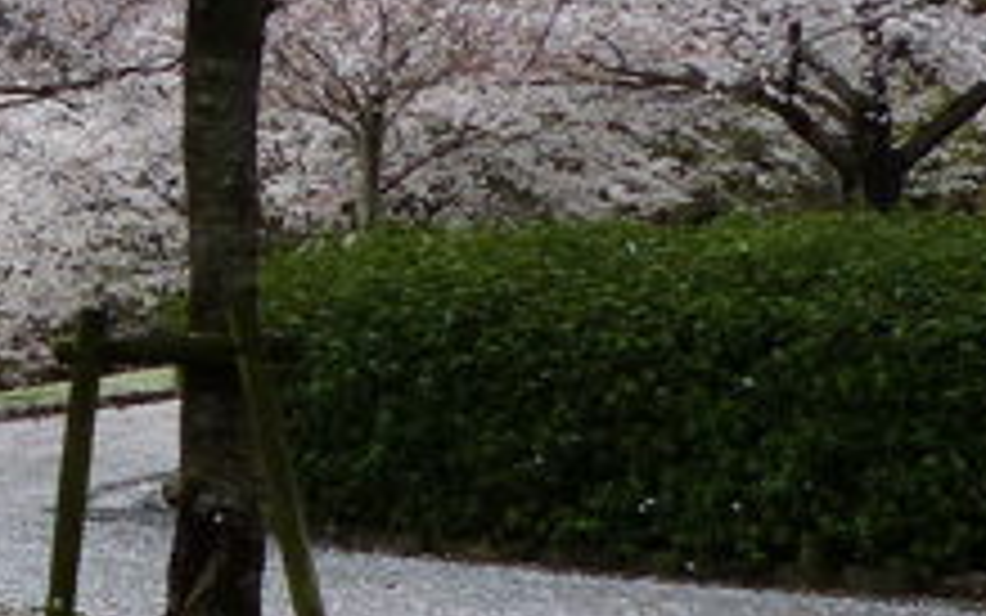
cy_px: -22
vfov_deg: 10.5
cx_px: -1036
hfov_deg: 14.0
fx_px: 3333
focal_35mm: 124
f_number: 4
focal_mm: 4.5
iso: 100
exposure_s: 1/200
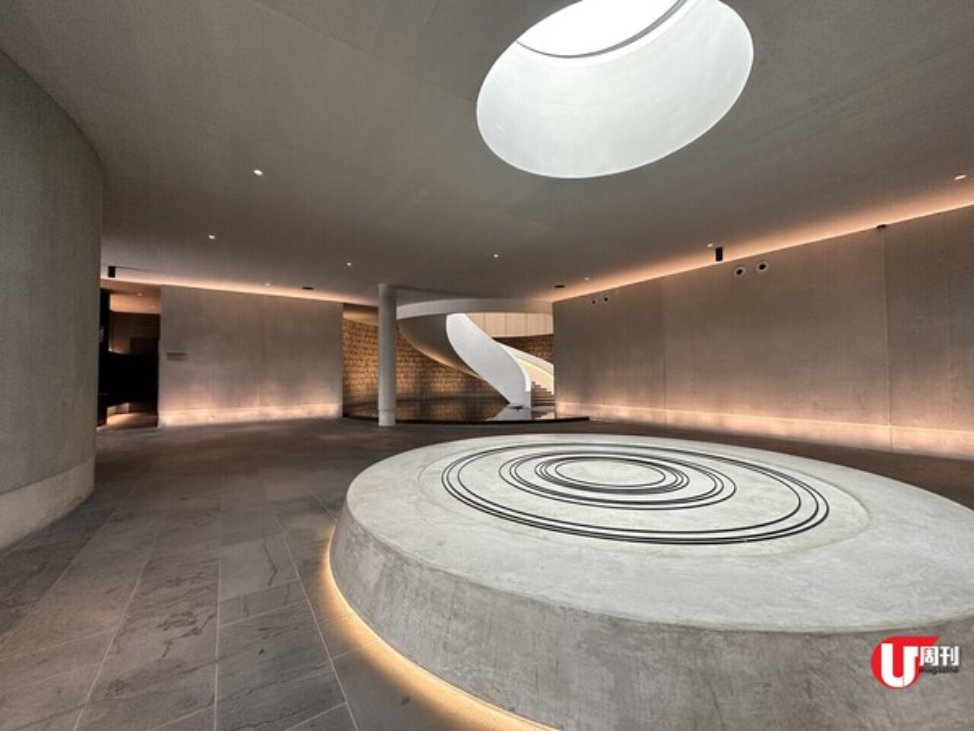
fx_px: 394
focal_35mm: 14
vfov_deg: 85.7
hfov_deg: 102.1
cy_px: 366
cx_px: 487
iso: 320
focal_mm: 2.22
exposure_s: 1/100
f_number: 2.2
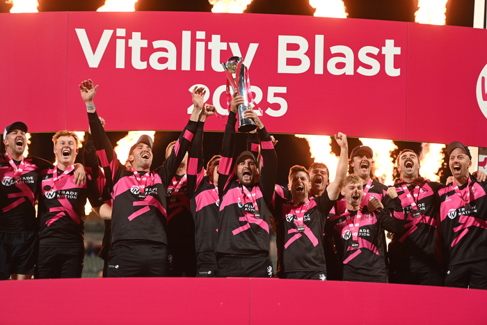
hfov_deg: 18.6
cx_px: 244
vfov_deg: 12.5
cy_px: 162
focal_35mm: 110
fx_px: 1488
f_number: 2.8
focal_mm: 110
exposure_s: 1/1000
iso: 2000
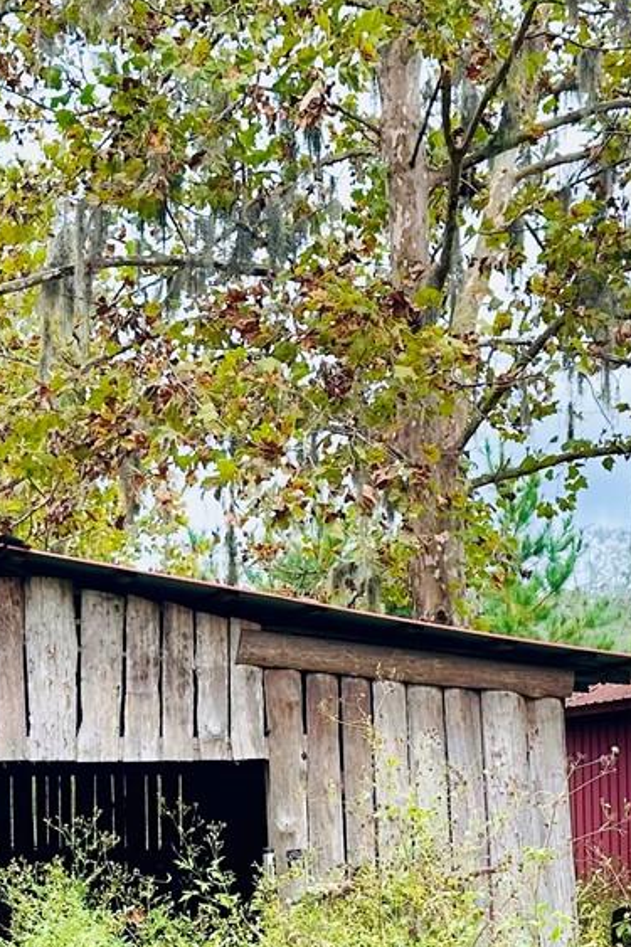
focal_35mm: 71
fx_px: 1868
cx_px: 301
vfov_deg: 28.0
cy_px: 725
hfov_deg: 19.2
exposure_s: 1/650
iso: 80
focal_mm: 6.86
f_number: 1.78
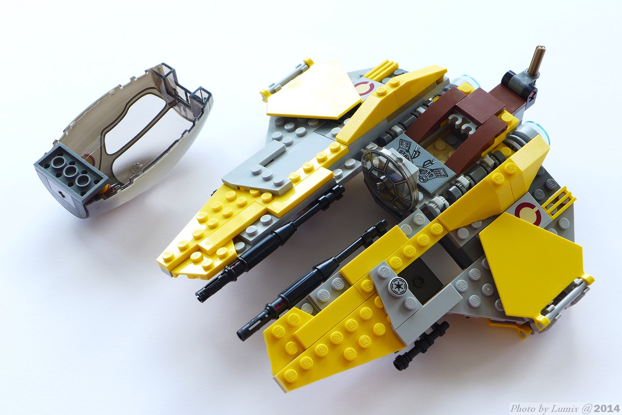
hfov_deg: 30.9
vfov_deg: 20.9
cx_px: 311
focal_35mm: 65
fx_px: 1123
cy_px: 208
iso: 80
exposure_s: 1/40
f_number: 4
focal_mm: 12.8
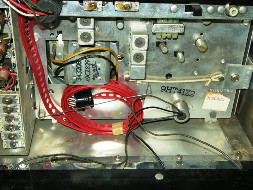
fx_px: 380
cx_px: 126
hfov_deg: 36.8
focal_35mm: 52
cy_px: 95
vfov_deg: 28.0
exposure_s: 1/60
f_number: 3.8
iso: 64
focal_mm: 8.8
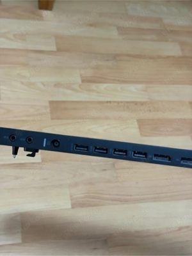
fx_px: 355
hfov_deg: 30.3
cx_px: 96
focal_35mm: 48
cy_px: 128
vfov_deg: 39.7
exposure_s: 1/40
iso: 500
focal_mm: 6.76
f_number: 1.78
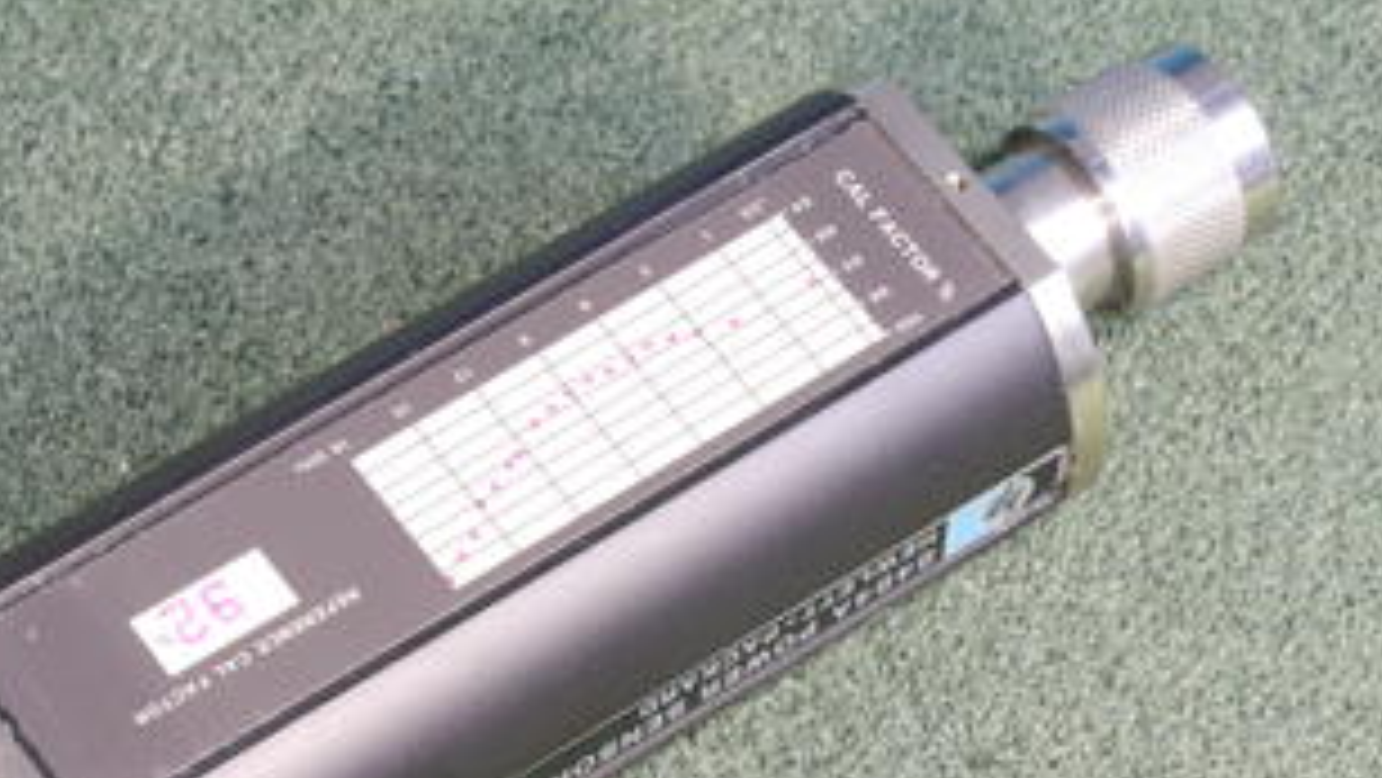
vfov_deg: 7.8
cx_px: 491
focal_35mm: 156
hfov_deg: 13.8
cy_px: 625
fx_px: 5719
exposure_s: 1.3
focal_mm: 55
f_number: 14
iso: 400
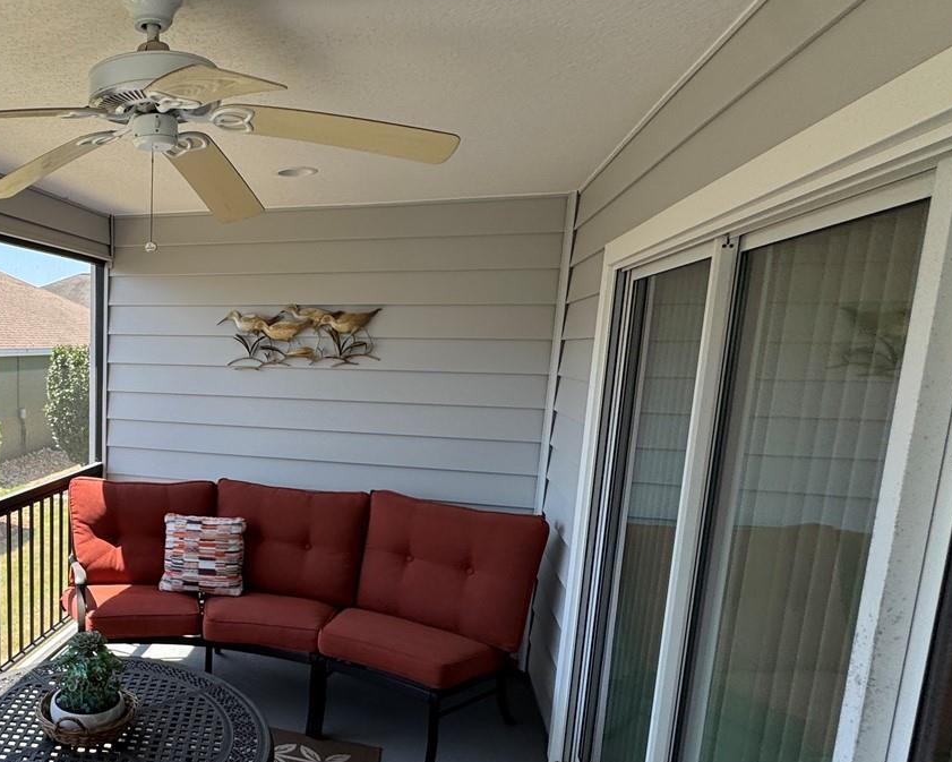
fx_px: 733
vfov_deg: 54.5
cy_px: 462
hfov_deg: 59.2
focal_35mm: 26
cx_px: 152
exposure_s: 1/243
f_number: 2.2
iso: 40
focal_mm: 2.22
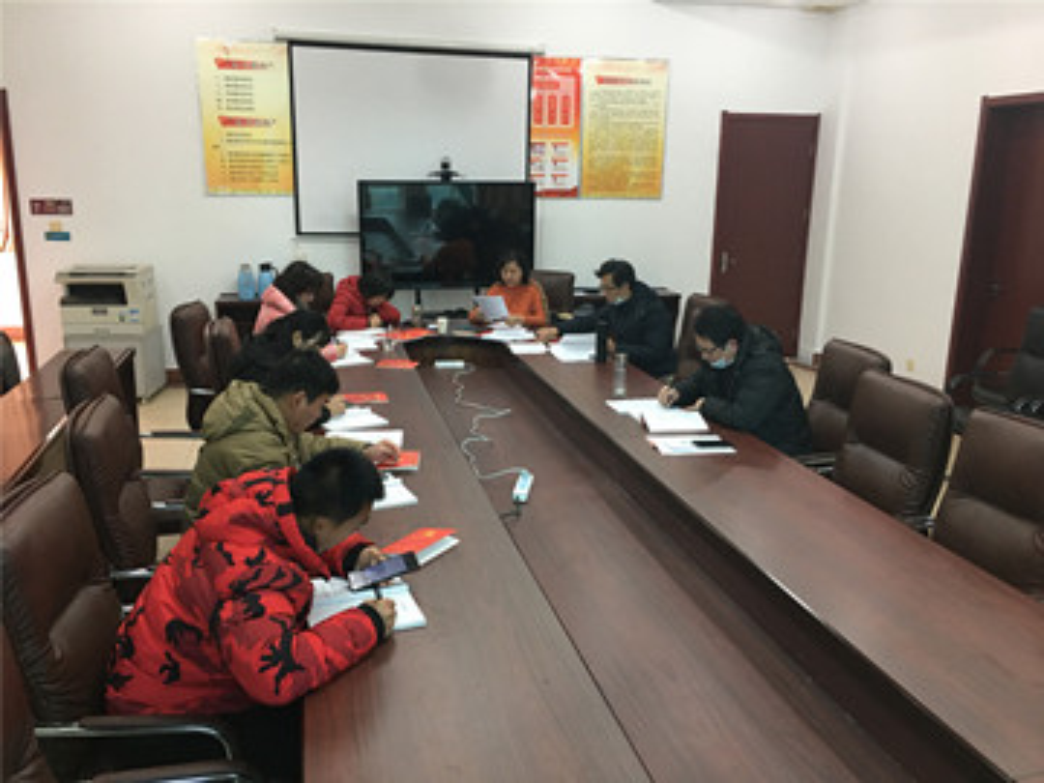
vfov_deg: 48.2
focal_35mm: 29
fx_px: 875
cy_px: 392
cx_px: 522
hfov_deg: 61.7
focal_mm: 4.15
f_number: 2.2
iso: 64
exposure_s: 1/17
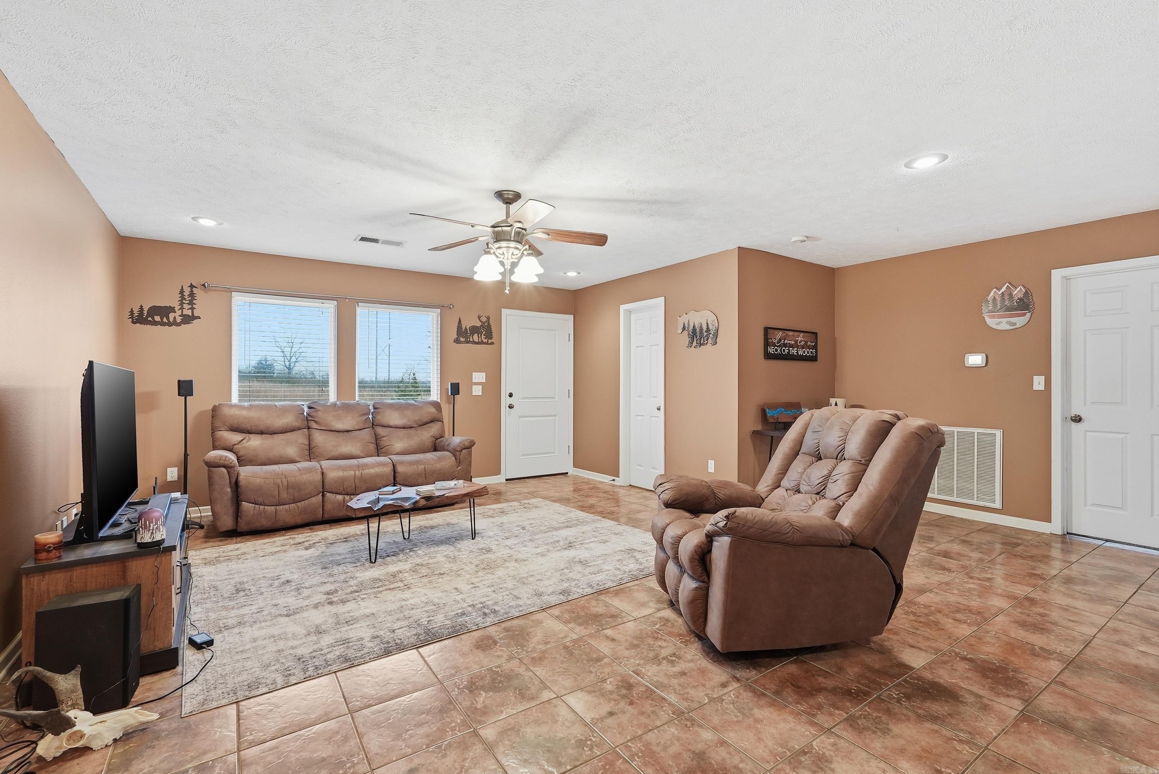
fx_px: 515
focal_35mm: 16
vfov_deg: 73.8
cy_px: 387
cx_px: 580
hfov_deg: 96.7
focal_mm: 16
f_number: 9
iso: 640
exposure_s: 1/30
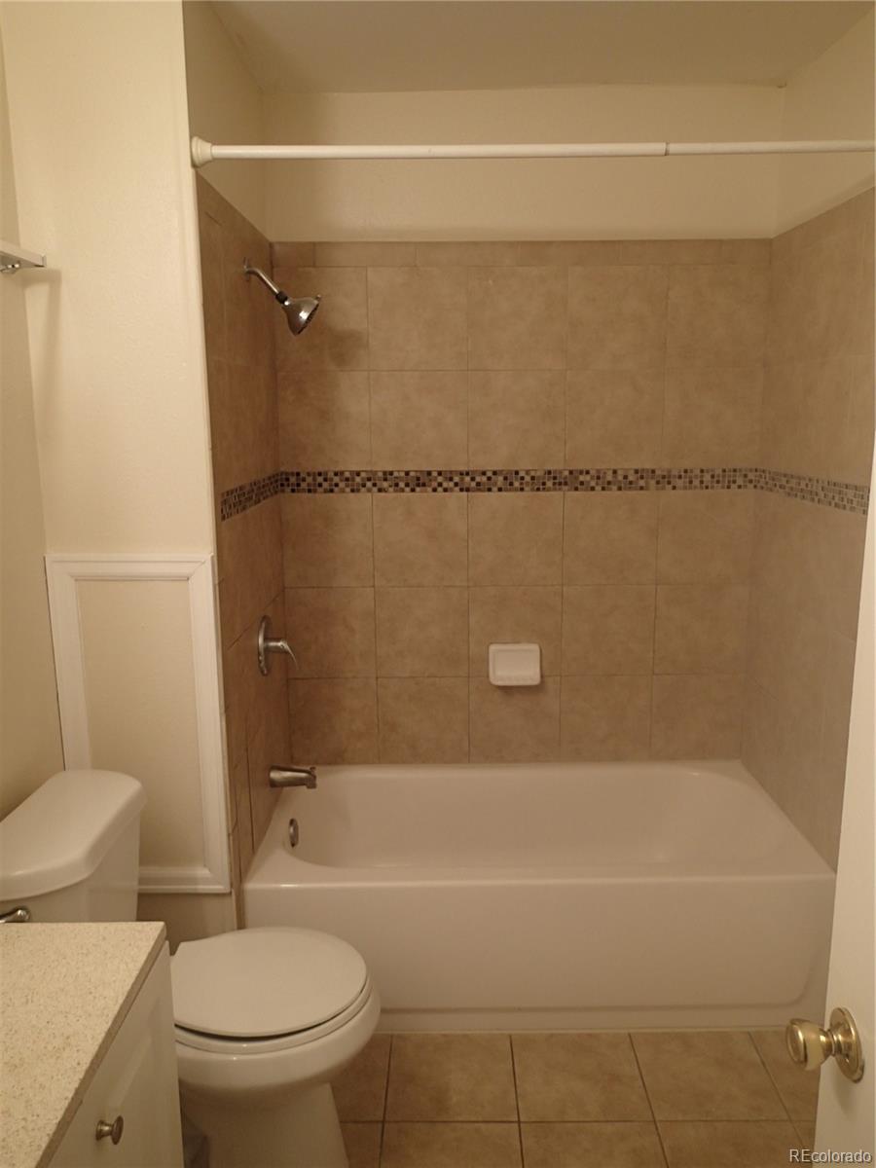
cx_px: 438
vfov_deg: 69.4
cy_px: 584
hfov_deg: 54.9
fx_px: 844
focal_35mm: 25
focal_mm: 4.5
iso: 125
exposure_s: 1/60
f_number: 2
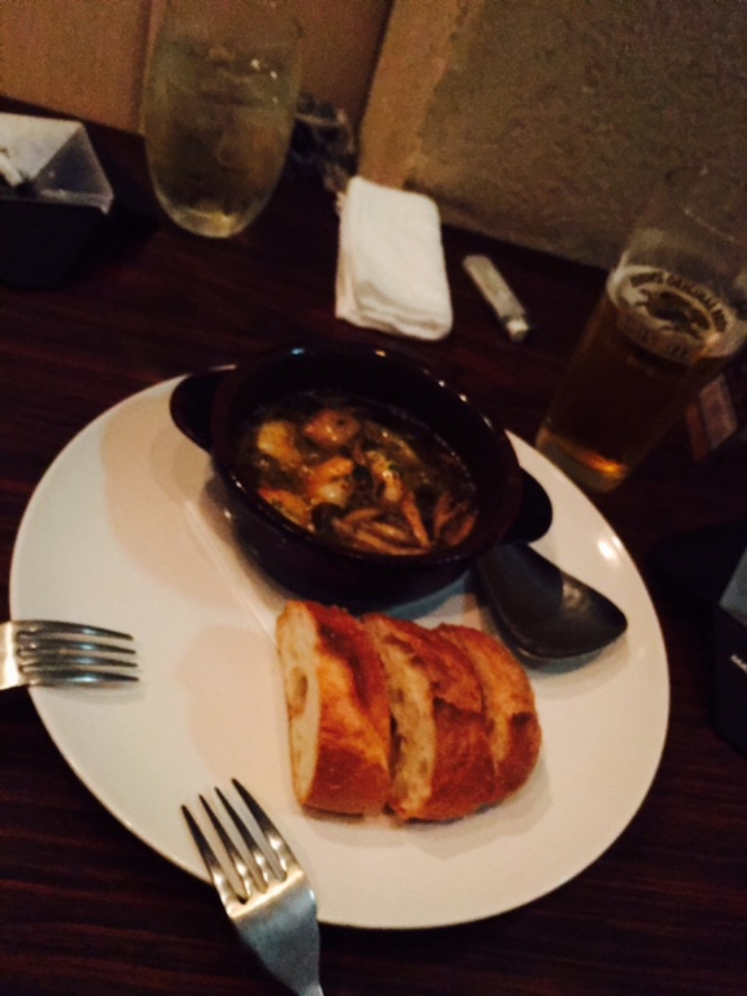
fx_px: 834
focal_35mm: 29
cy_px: 498
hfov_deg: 48.2
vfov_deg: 61.7
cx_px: 374
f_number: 2.2
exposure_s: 1/15
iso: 640
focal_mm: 4.15
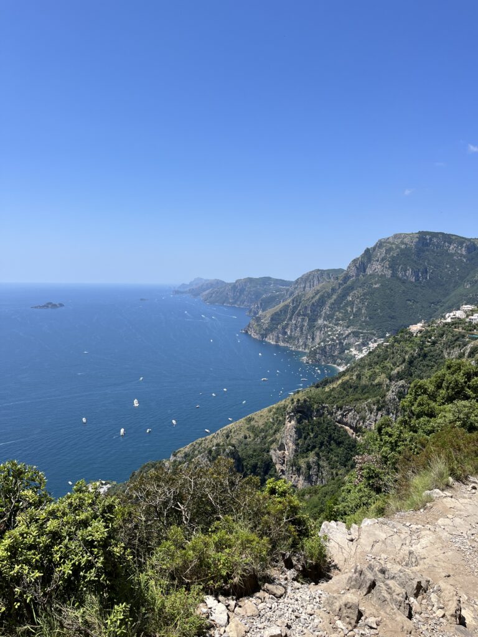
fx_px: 479
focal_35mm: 26
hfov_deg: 53.1
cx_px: 239
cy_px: 318
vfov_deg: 67.3
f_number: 1.6
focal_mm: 5.1
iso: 50
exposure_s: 1/3521
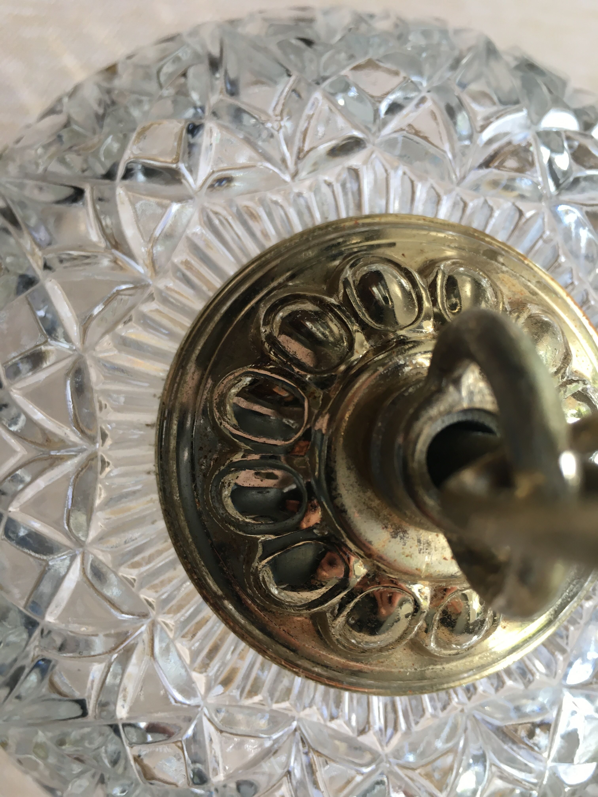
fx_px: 668
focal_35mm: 29
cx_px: 299
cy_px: 398
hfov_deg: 48.2
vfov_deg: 61.7
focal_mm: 4.15
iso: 25
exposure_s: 1/33
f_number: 2.2
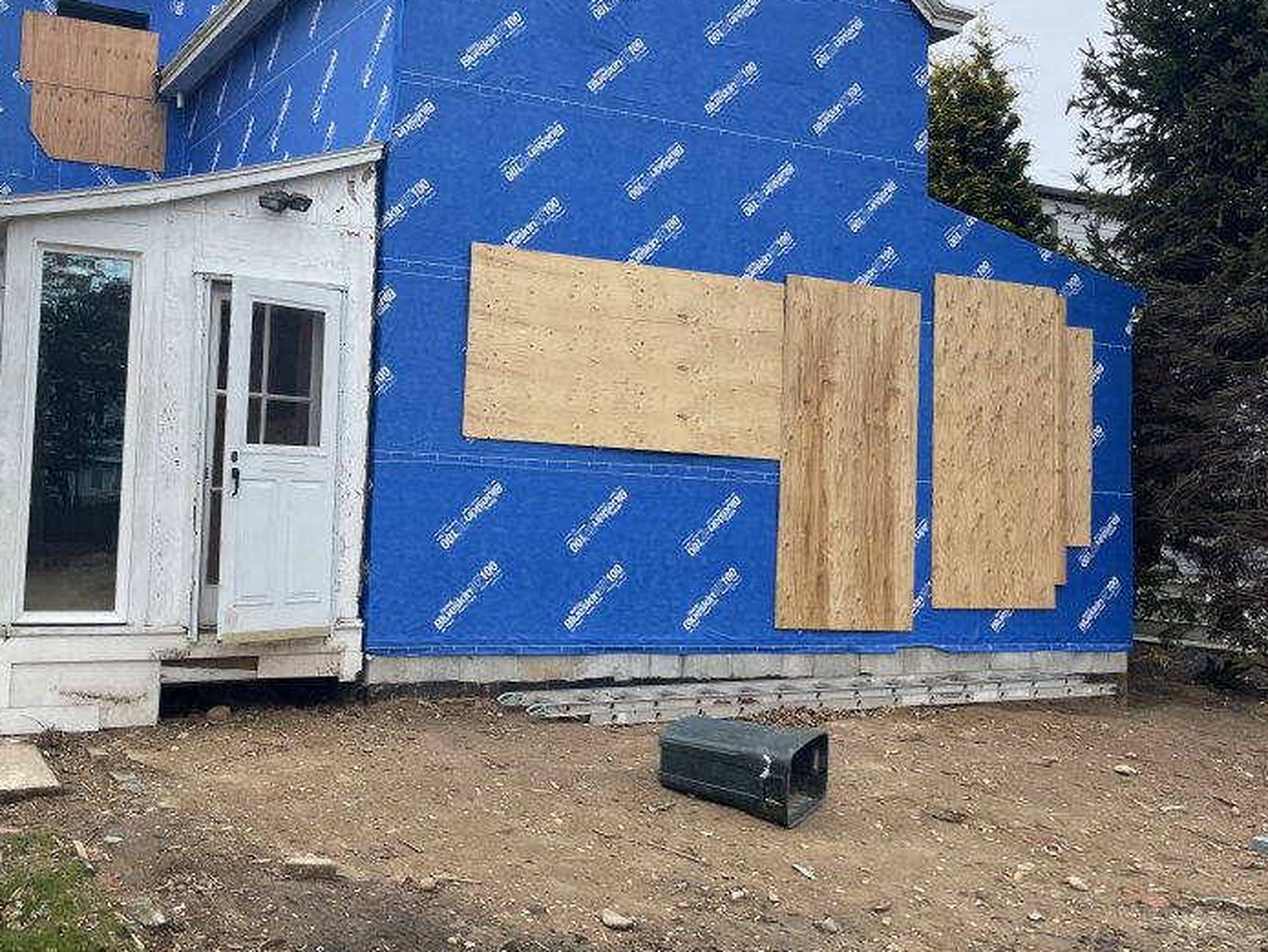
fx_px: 1319
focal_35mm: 36
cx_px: 418
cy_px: 397
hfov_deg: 50.4
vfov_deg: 39.6
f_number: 1.6
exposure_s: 1/1164
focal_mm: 5.1
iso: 32
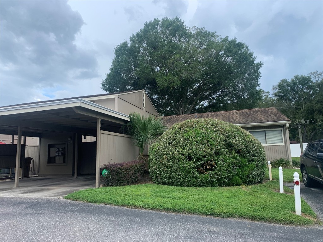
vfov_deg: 53.1
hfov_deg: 67.3
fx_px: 243
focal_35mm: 26
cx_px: 162
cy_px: 121
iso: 25
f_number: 1.8
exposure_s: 1/1054
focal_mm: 4.25
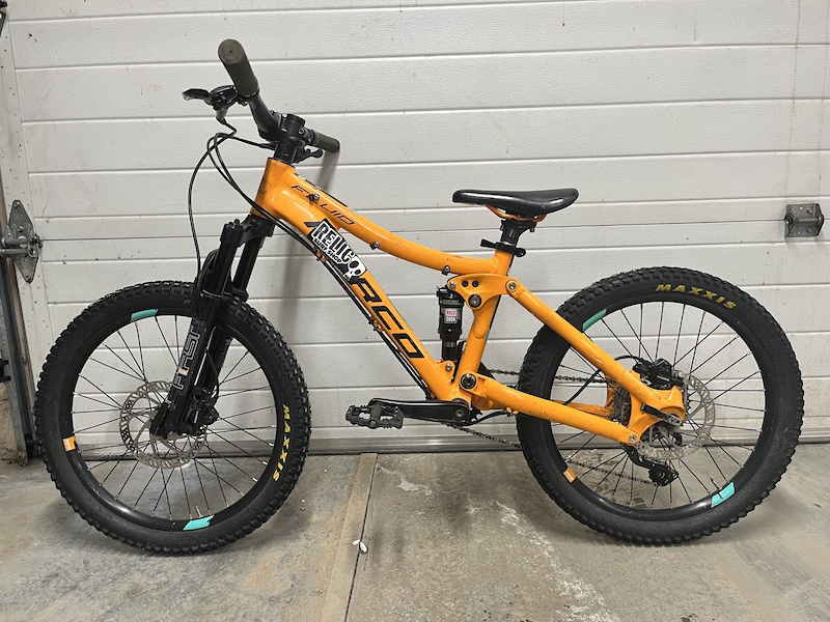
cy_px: 311
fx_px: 623
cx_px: 415
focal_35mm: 26
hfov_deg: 67.3
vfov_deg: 53.1
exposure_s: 1/60
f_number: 1.6
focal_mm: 5.1
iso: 80
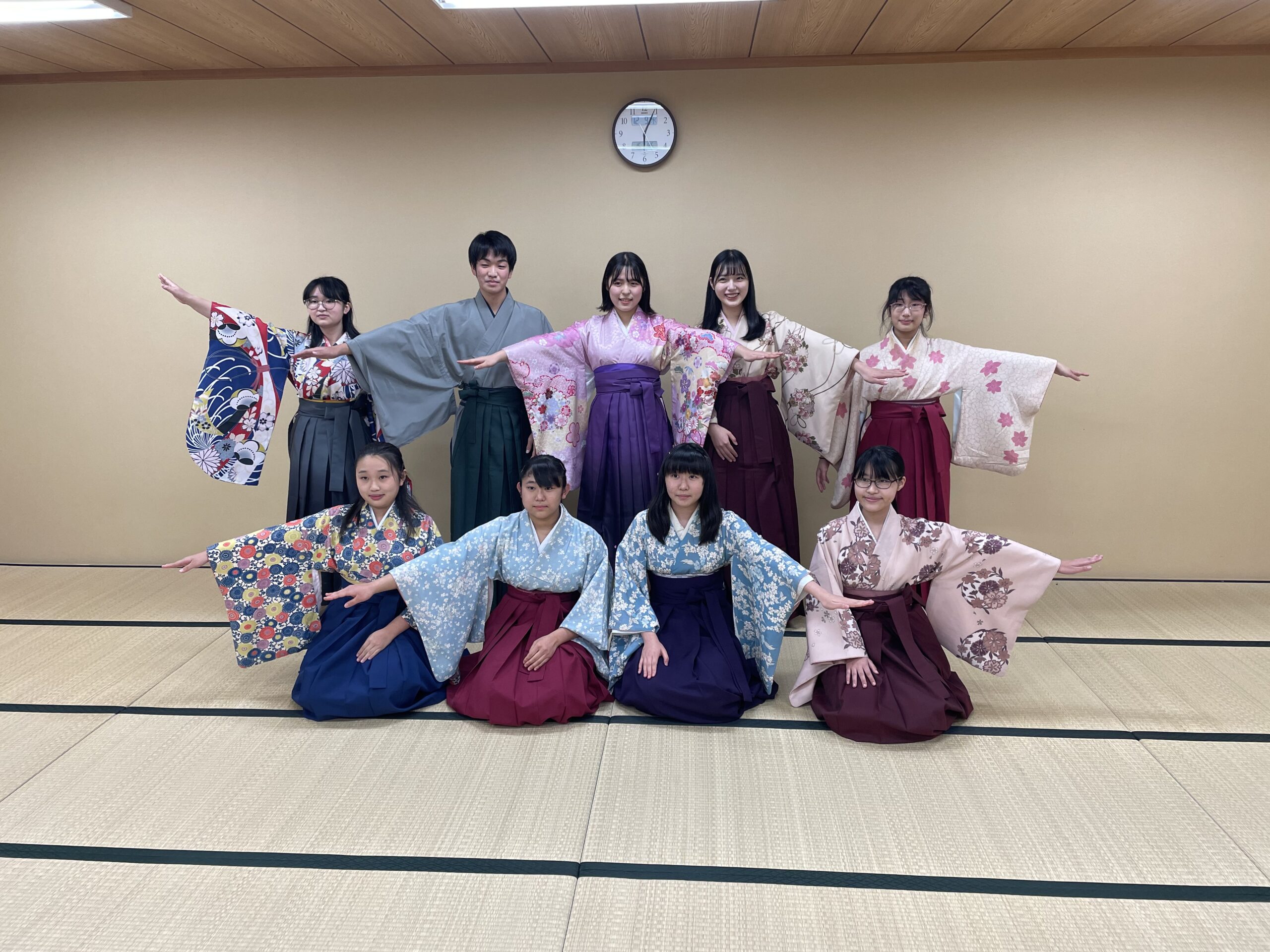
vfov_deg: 53.1
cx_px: 635
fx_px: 954
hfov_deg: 67.3
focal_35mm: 26
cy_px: 476
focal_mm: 4.2
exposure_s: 1/100
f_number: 1.6
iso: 80
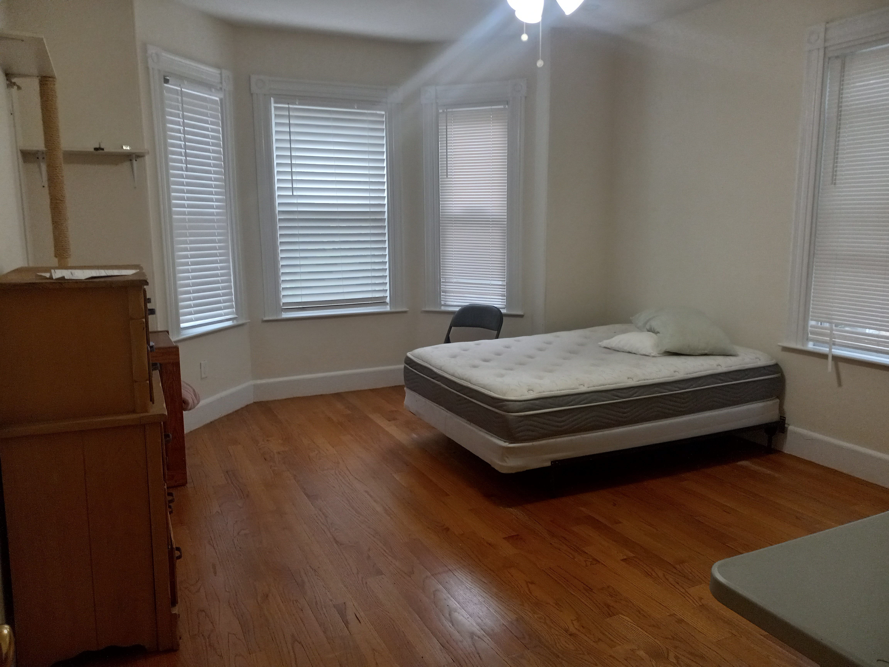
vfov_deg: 51.4
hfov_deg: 65.3
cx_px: 444
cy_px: 334
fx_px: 693
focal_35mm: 27
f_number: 1.8
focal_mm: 3.94
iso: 160
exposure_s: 1/60
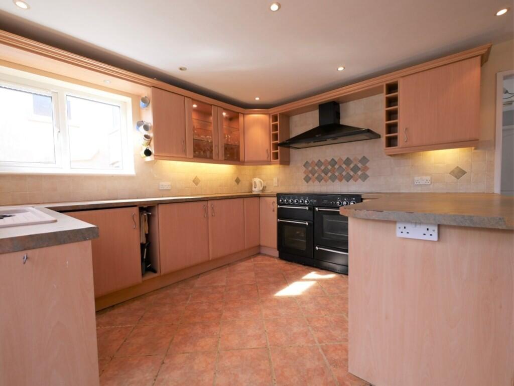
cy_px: 193
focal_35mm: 14
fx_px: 208
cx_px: 257
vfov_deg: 85.7
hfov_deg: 102.0
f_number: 4
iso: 200
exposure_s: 1/60
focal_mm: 7
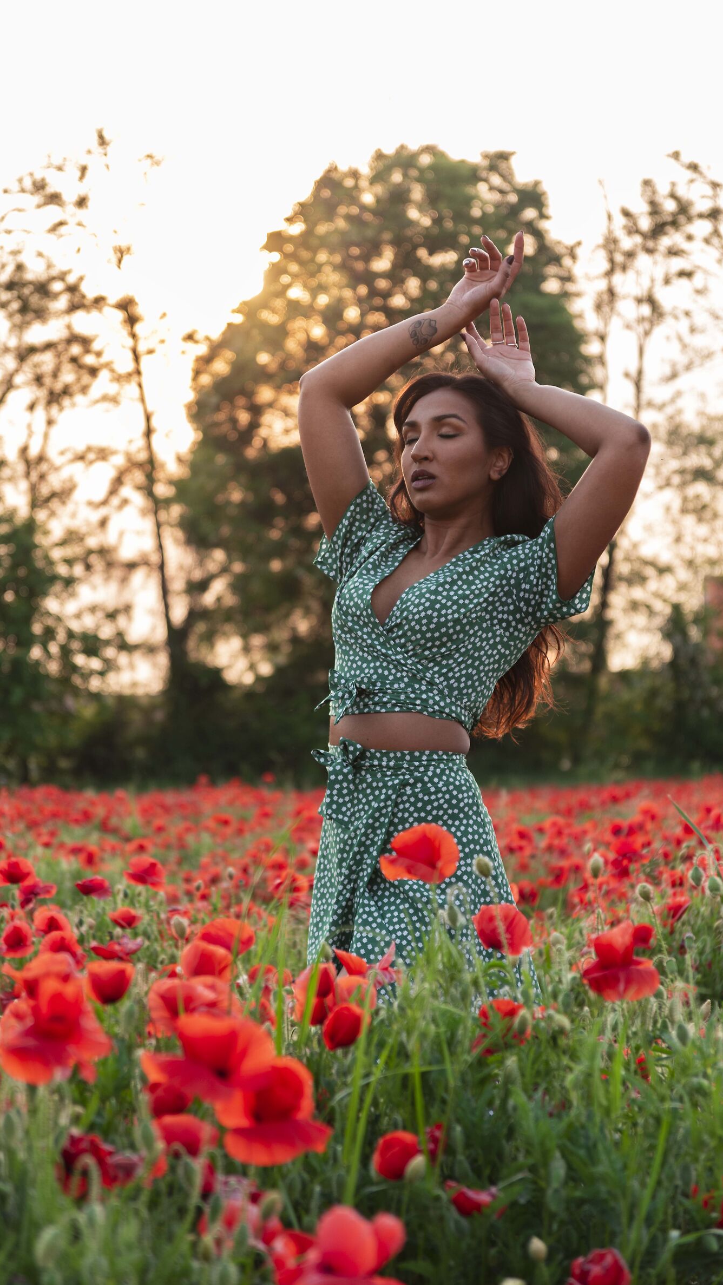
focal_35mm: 90
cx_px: 355
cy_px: 648
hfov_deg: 13.4
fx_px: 3067
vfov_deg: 23.7
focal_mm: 85
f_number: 4.5
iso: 160
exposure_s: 1/160
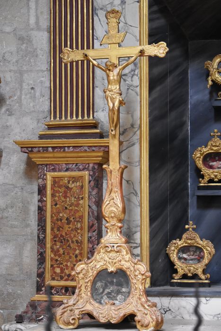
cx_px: 110
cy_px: 166
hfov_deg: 16.6
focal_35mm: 82
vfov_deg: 24.6
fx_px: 759
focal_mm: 55
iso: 3200
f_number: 4
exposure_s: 1/60
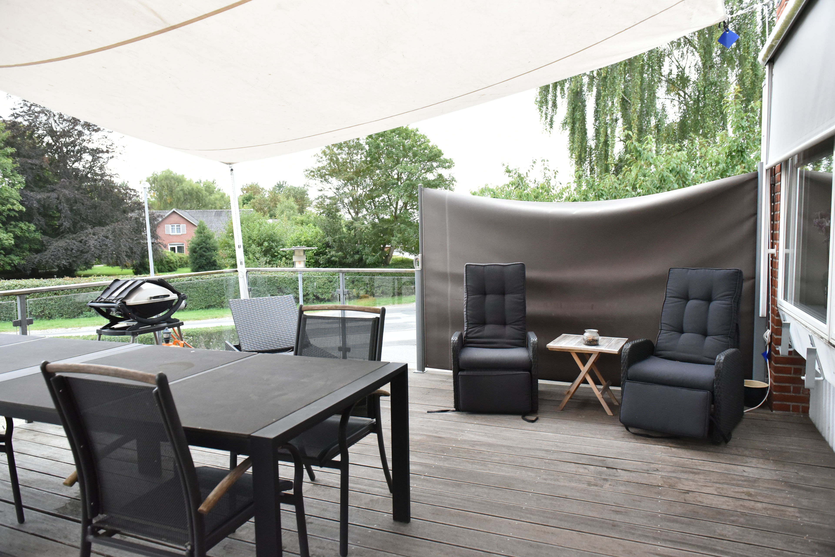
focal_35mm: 24
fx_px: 557
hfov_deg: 73.7
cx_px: 418
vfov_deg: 53.2
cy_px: 278
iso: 8000
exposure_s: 1/4000
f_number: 4.5
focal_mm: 24
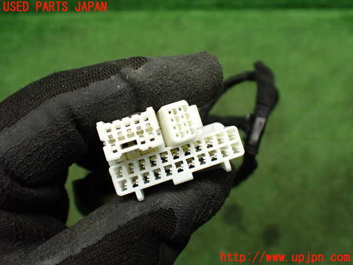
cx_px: 176
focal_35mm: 30
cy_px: 132
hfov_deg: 60.0
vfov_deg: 46.8
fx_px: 306
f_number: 2.3
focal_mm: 5.4
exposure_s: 1/125
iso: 500
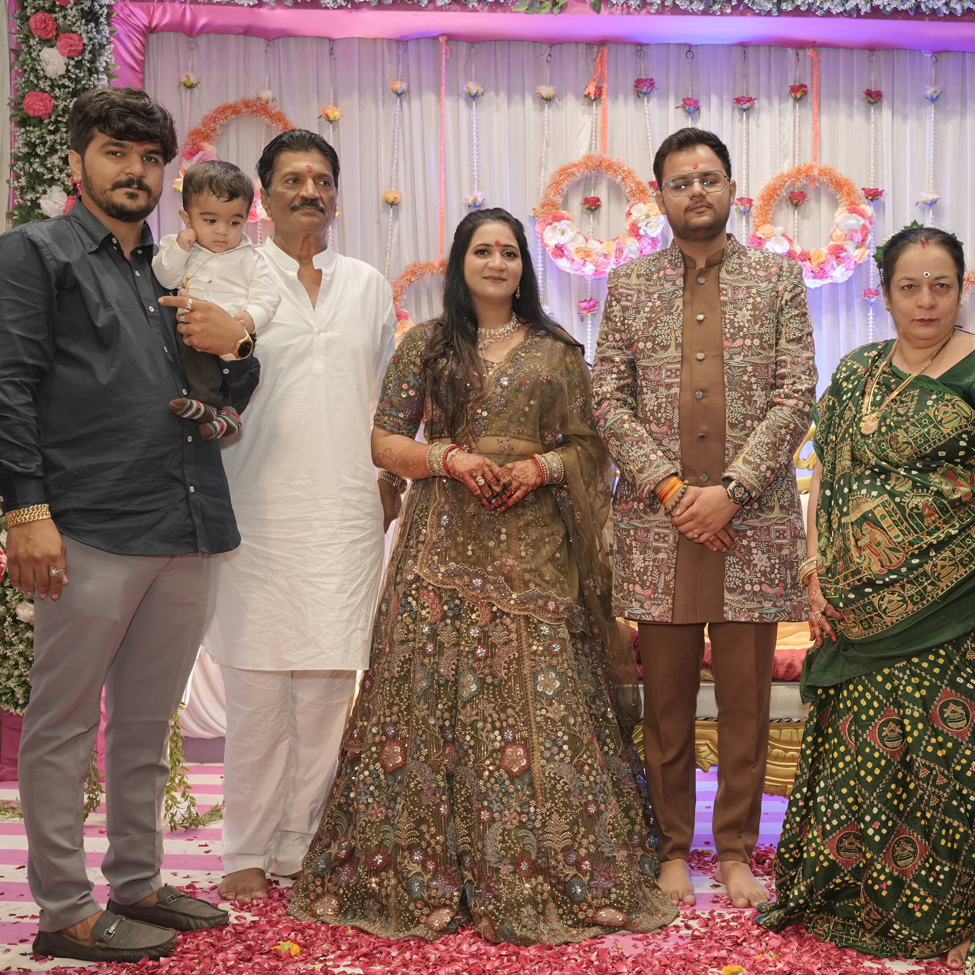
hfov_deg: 36.8
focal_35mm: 46
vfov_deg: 37.2
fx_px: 1450
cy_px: 489
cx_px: 650
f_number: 5
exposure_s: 1/160
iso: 500
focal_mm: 35.4
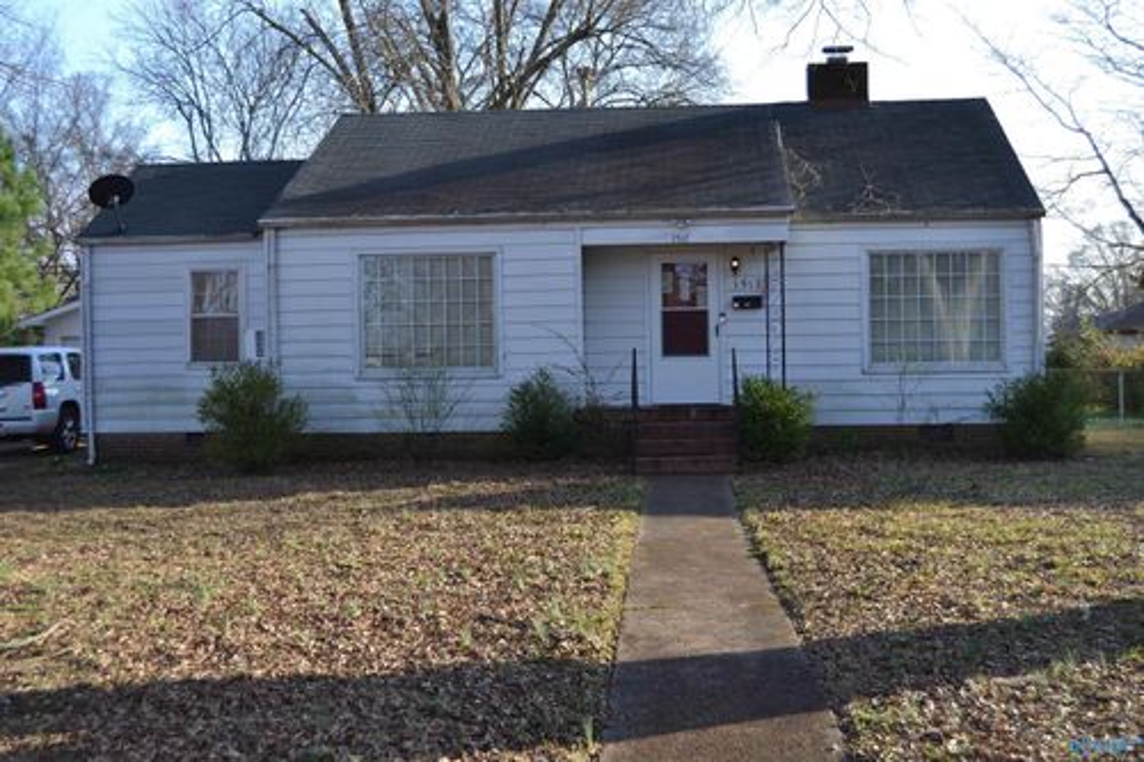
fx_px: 1429
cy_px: 381
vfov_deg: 29.8
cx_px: 572
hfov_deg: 43.6
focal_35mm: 45
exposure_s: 1/125
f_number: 5.6
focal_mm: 30
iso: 100
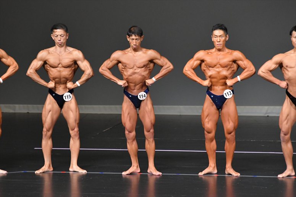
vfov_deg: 4.4
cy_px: 98
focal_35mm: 315
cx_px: 148
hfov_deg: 6.5
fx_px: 2589
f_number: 5.6
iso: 5000
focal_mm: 210
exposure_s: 1/400
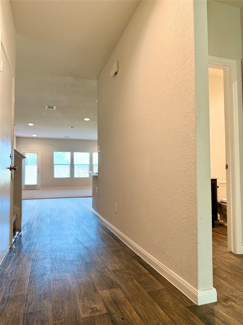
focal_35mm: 24
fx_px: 225
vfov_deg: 71.6
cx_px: 122
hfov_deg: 56.8
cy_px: 162
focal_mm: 6.76
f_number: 1.78
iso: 320
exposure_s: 1/120
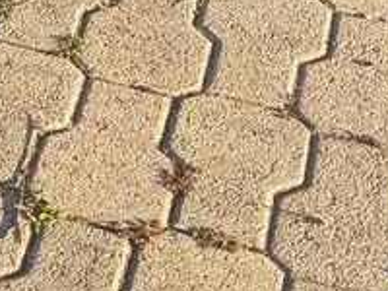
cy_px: -615
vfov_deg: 6.9
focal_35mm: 192
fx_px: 2152
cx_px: -301
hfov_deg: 9.8
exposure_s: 1/920
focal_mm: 6.76
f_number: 1.78
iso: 80
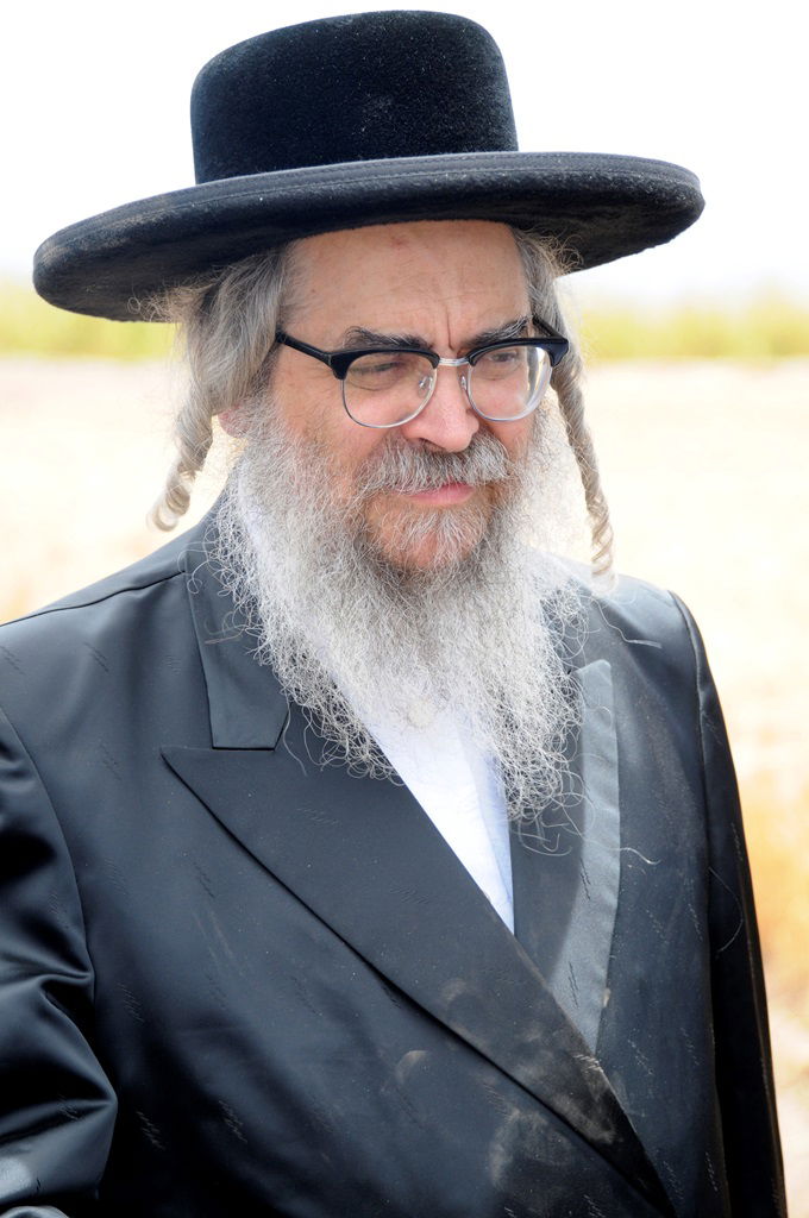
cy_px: 609
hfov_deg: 9.1
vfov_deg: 13.7
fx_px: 5070
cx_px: 404
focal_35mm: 150
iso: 250
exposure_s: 1/100
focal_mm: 100
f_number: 5.3
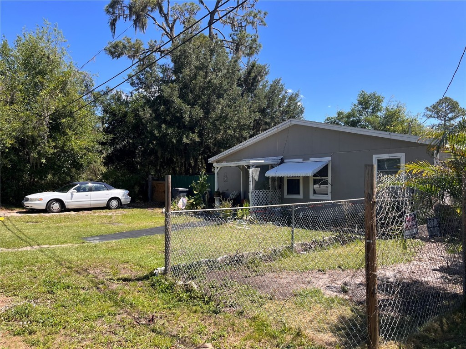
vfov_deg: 53.1
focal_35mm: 26
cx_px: 233
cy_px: 174
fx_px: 350
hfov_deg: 67.3
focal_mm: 5.1
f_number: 1.6
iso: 50
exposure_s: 1/1890
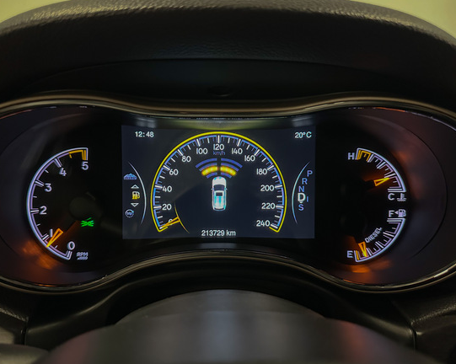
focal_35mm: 26
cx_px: 220
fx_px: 351
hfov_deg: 66.0
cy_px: 180
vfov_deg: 54.9
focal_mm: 6.86
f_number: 1.78
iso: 640
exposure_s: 1/50
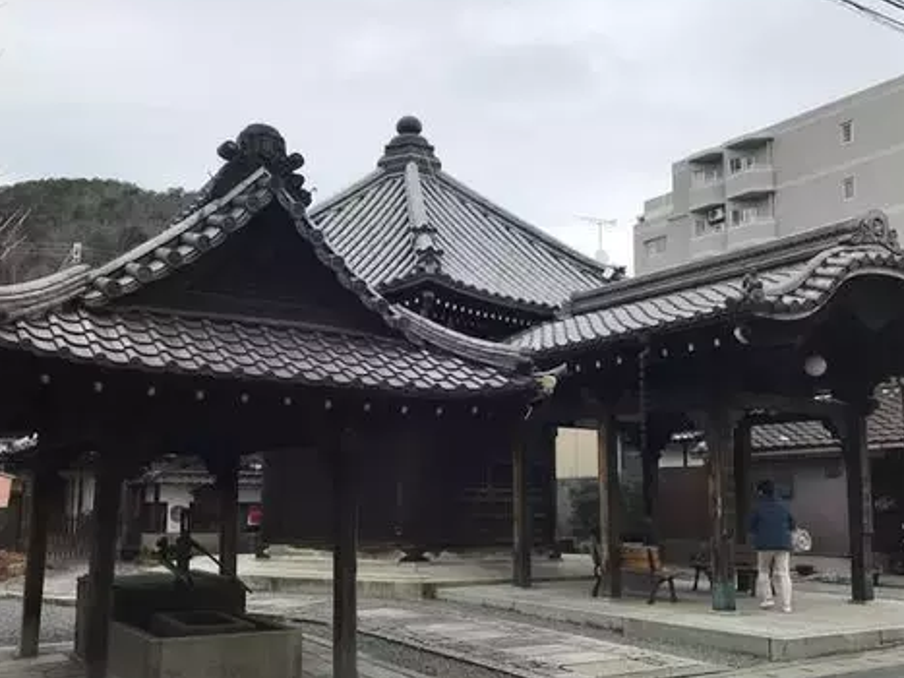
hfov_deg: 51.3
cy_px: 407
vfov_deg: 39.5
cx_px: 418
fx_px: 940
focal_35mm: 36
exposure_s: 1/870
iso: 20
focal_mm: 3.99
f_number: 1.8
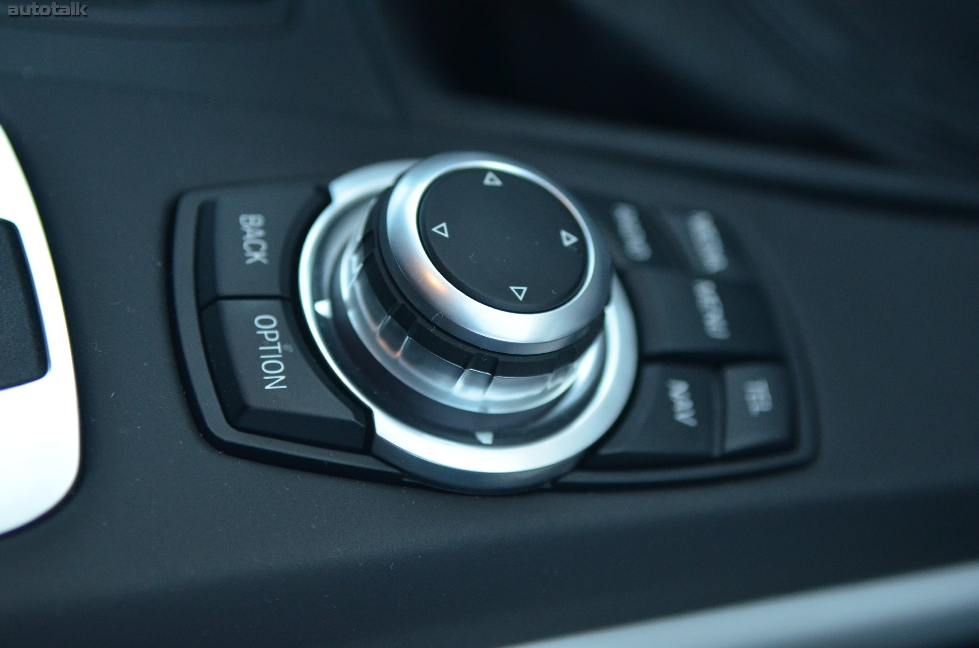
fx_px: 1791
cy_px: 324
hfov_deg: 30.6
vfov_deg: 20.5
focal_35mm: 66
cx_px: 490
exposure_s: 1/160
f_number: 2.8
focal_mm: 44
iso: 1600
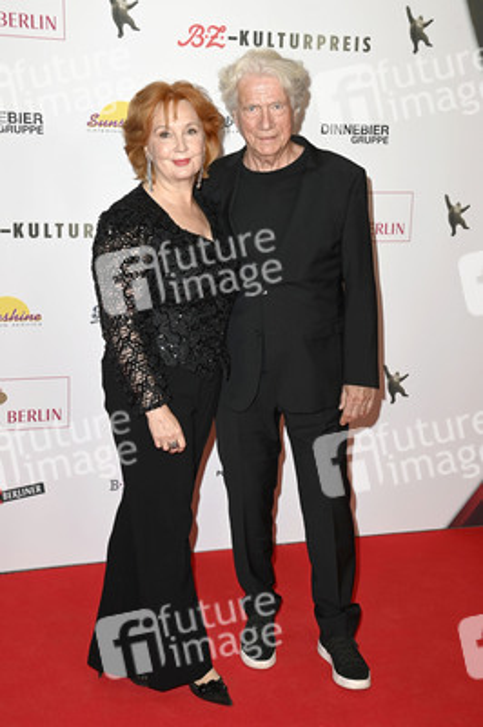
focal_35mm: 48
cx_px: 242
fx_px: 968
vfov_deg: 41.1
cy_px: 364
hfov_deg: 28.0
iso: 640
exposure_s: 1/250
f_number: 5.6
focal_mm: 48
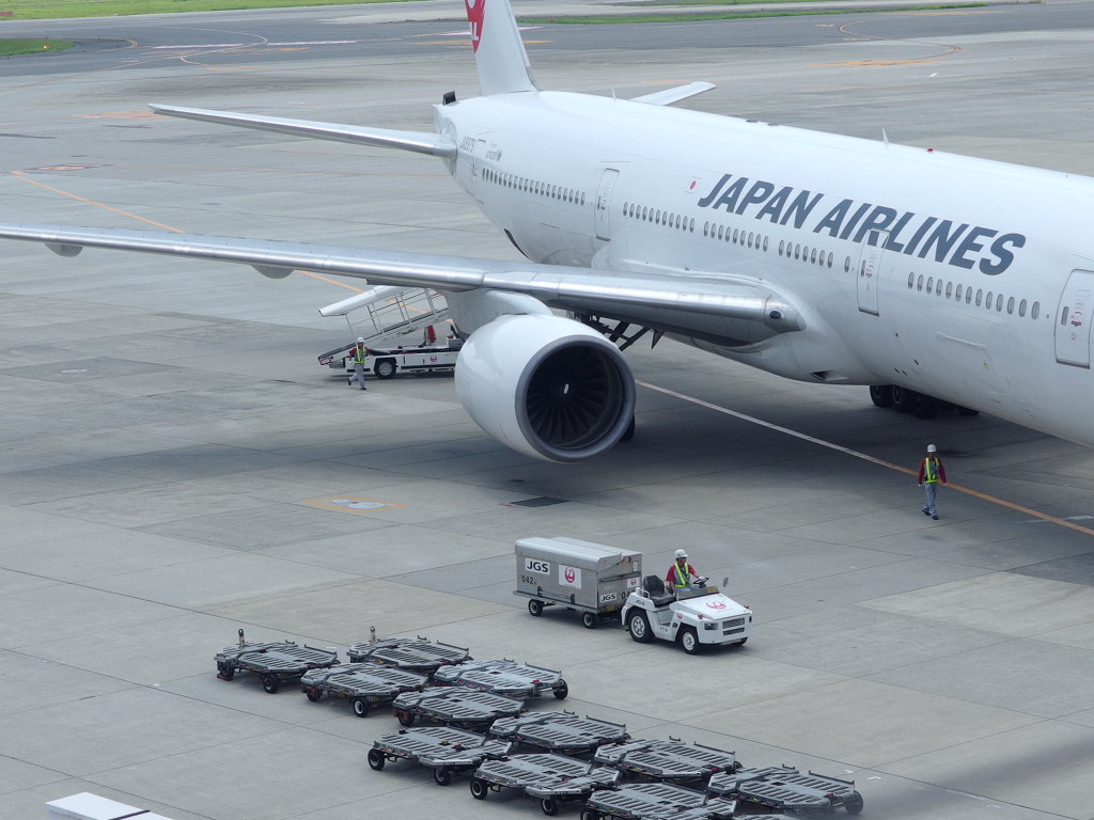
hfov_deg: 17.6
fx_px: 3540
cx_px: 547
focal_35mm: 112
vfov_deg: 13.2
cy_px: 410
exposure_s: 1/800
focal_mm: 24
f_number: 4
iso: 100
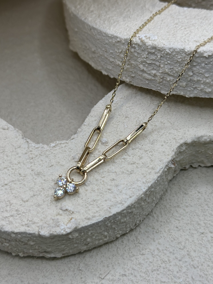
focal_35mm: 48
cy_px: 142
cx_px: 106
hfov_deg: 30.3
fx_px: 394
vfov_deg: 39.7
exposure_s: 1/2070
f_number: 1.78
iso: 80
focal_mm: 6.86
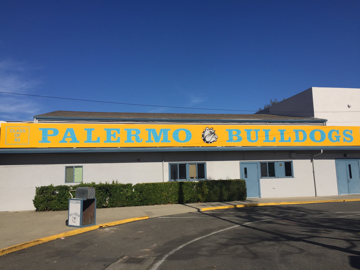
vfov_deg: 48.2
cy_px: 135
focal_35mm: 29
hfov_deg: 61.7
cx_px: 180
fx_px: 302
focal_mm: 4.15
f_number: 2.2
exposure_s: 1/3597
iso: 32
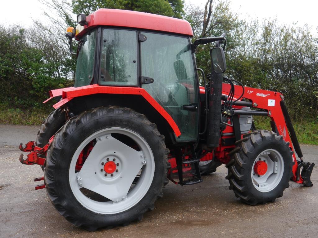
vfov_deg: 44.2
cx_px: 159
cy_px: 119
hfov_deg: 56.8
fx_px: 294
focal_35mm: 32
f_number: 3.9
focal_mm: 16
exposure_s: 1/60
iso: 200
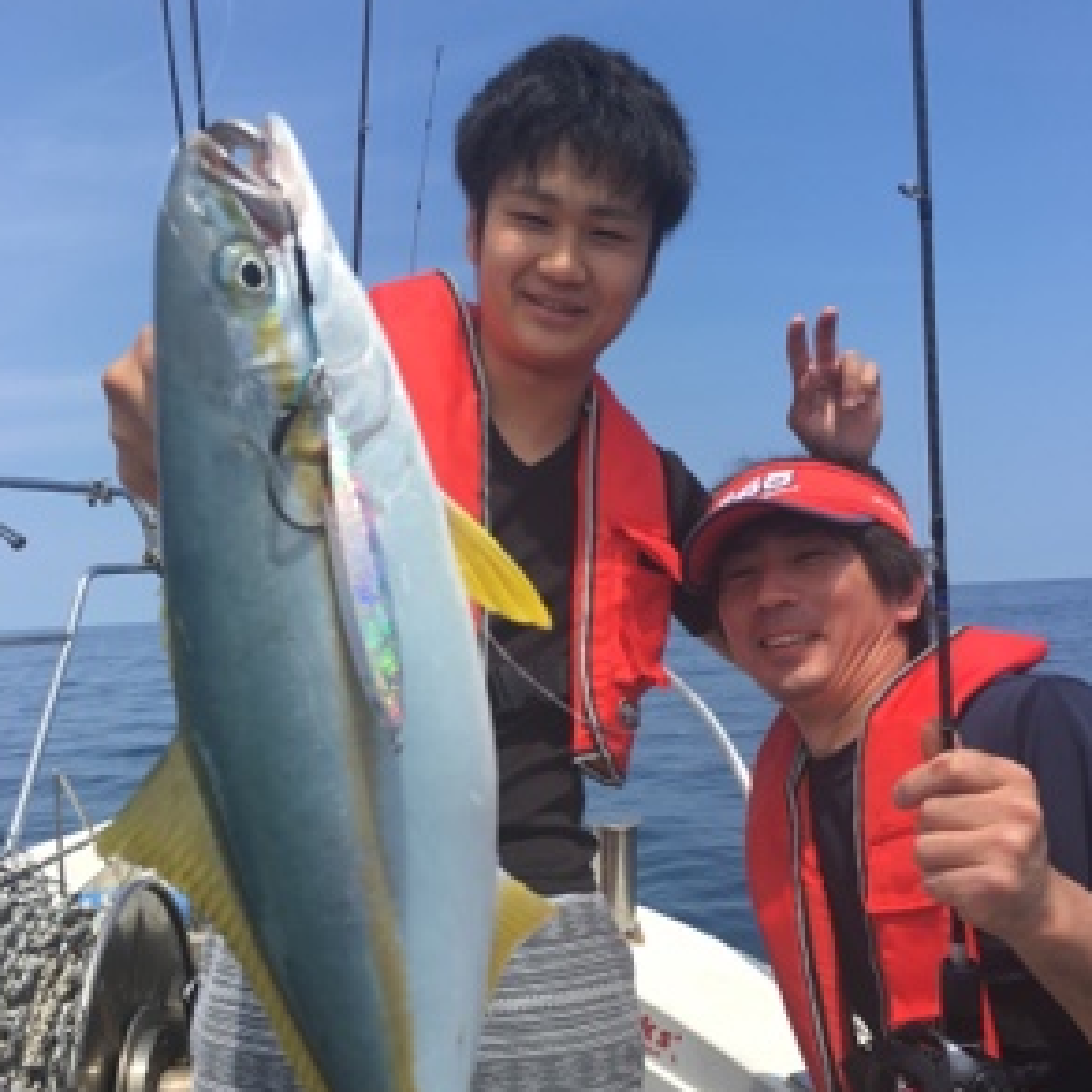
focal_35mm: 35
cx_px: 548
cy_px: 686
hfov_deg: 47.2
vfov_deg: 46.8
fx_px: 1249
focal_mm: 4.15
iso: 25
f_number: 2.2
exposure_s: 1/1241
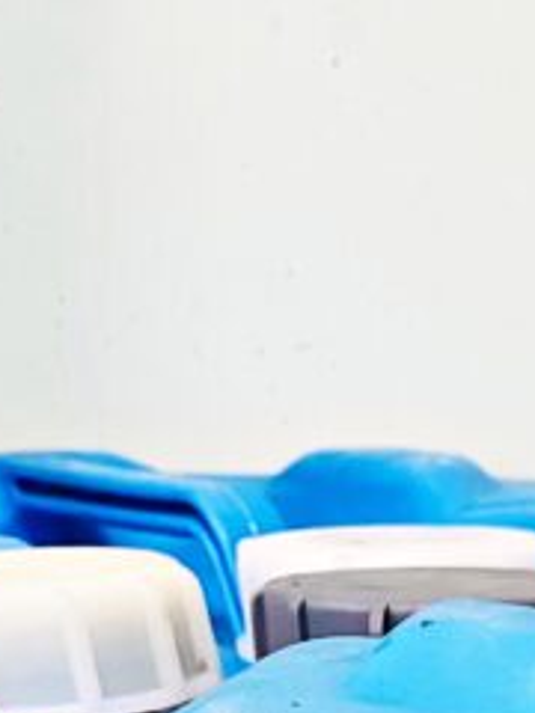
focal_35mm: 111
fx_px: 2287
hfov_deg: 12.3
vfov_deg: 14.3
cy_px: 1494
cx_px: 954
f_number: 1.6
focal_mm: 5.1
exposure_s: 1/60
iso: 320
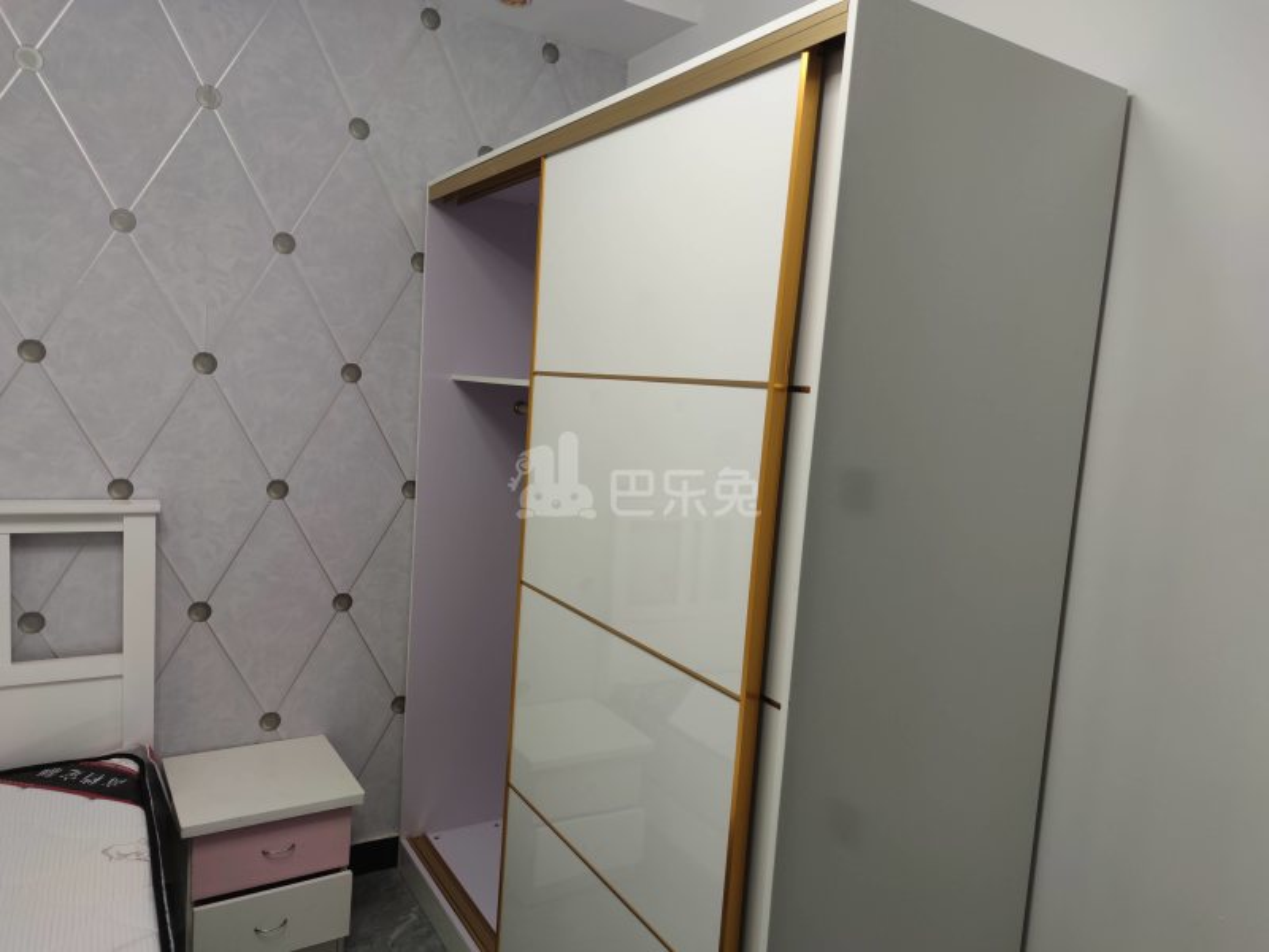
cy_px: 476
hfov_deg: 71.6
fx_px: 880
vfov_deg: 56.8
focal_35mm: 24
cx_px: 634
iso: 95
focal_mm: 6.72
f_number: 1.69
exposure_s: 1/100
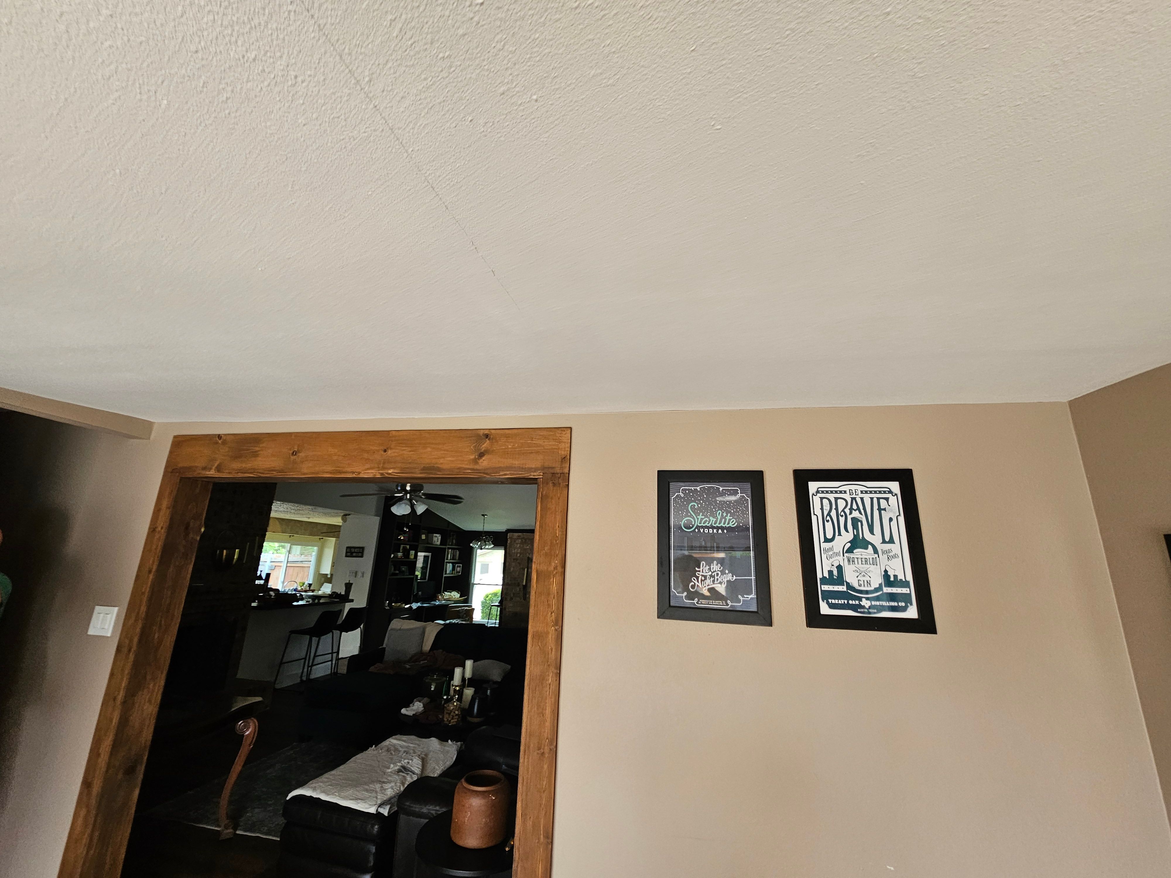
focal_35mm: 13
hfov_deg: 106.2
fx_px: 440
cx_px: 586
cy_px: 439
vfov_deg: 89.9
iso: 160
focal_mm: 2.2
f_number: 2.2
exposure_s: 1/66.3
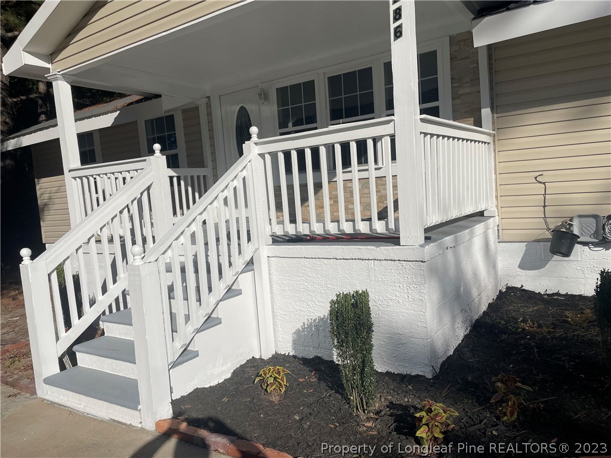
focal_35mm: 26
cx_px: 306
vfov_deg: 53.1
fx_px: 459
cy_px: 229
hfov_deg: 67.3
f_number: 1.6
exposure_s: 1/11905
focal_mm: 4.2
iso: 32
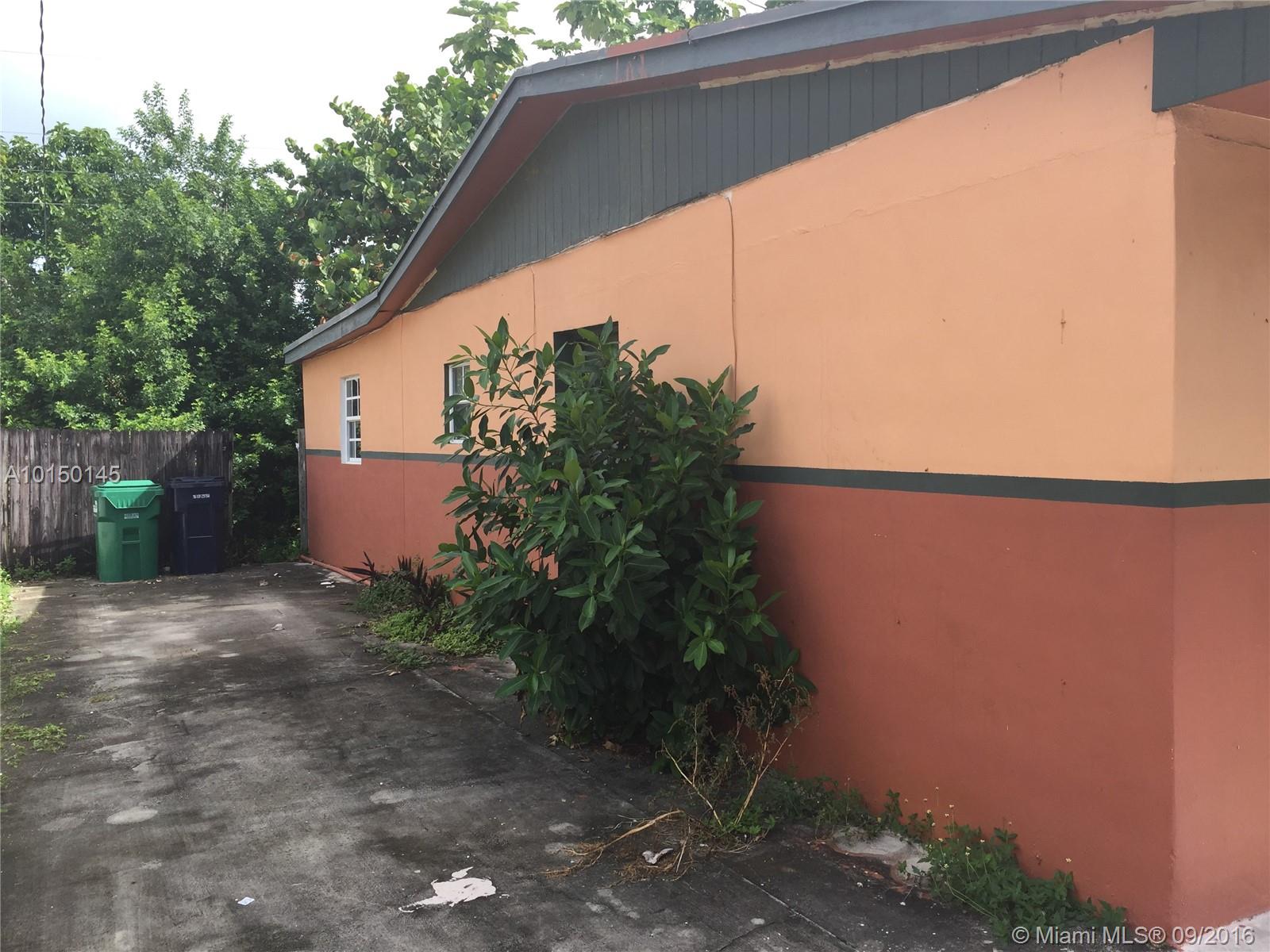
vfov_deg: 48.2
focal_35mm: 29
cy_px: 476
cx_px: 635
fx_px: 1064
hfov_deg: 61.7
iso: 32
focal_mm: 4.15
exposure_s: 1/732
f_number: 2.2
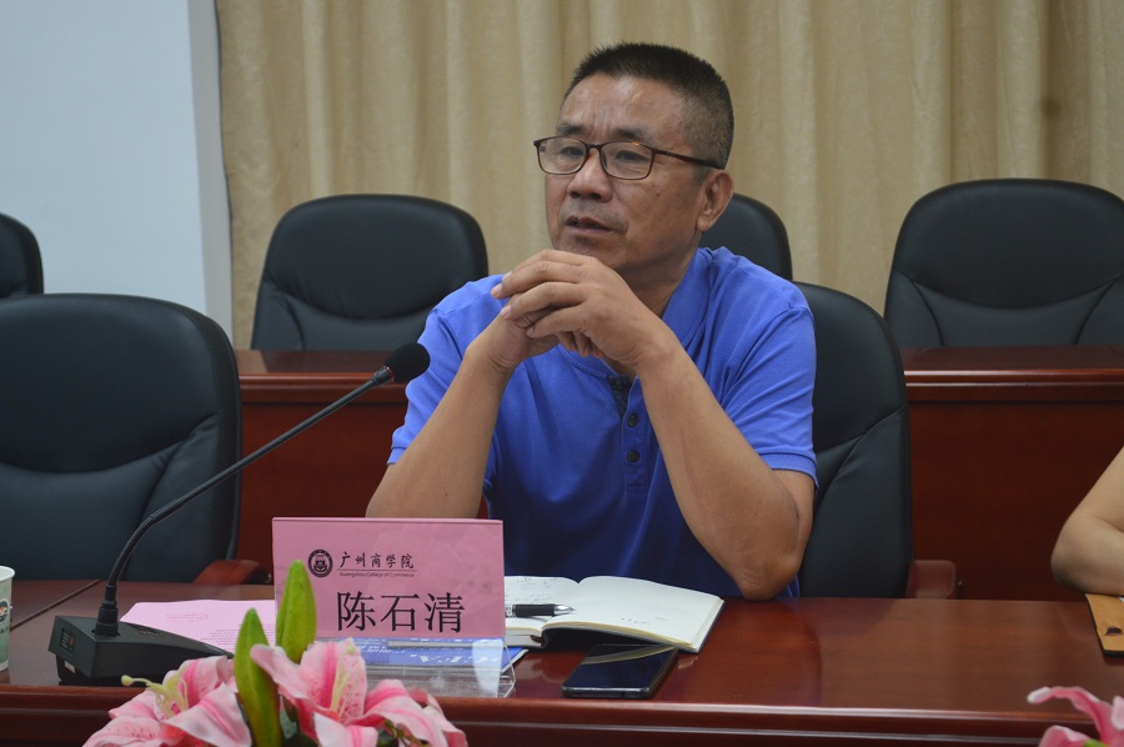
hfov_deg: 24.6
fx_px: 2573
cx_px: 562
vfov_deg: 16.5
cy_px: 374
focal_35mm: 82
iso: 640
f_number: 6.3
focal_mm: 55
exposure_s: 1/15
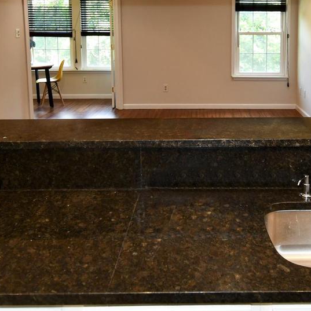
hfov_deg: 40.8
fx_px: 417
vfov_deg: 39.9
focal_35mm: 41
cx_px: 180
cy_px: 80
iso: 450
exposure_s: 1/60
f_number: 4
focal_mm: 12
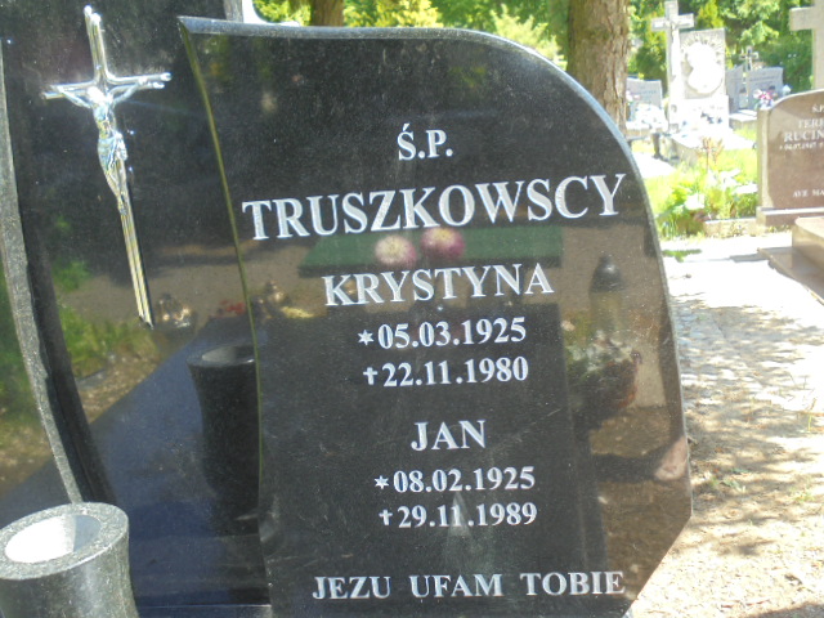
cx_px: 412
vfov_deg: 37.7
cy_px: 309
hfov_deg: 49.0
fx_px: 905
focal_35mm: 38
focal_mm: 6.9
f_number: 4.2
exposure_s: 1/80
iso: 100
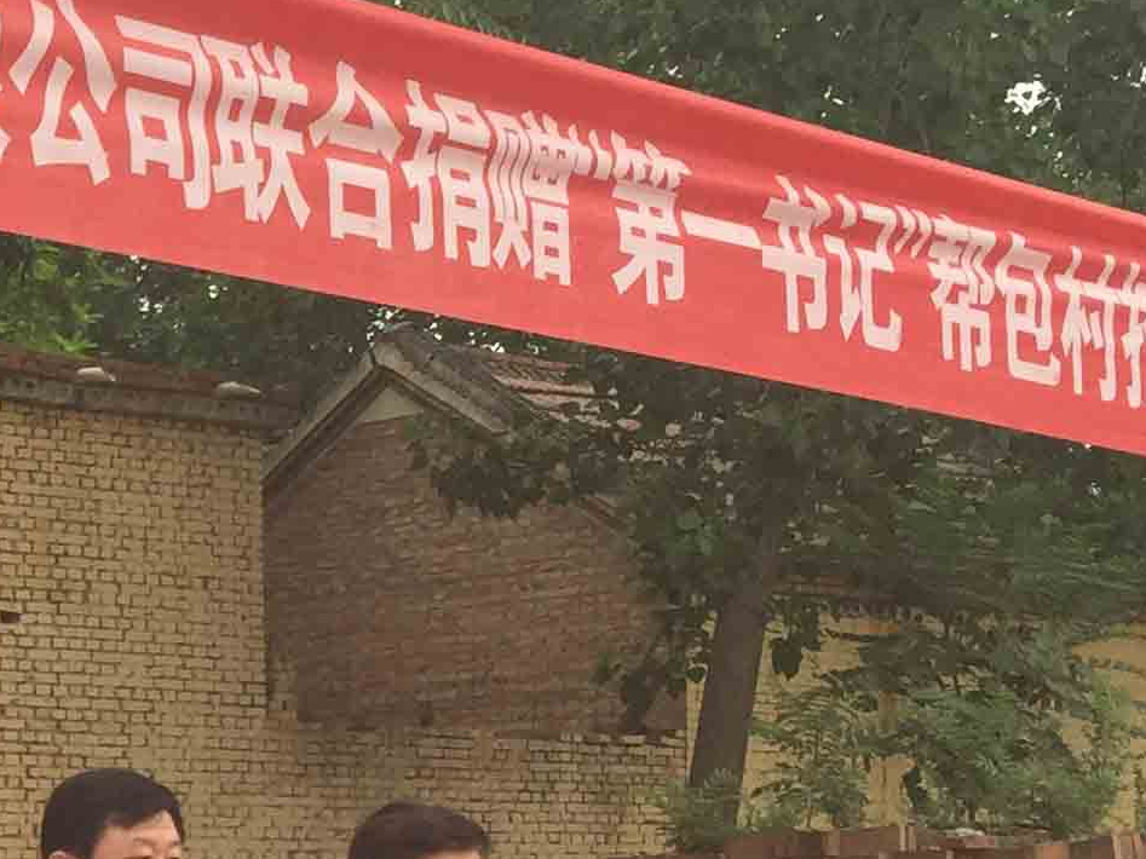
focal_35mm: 100
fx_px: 3310
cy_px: 952
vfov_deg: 14.4
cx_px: -496
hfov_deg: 17.9
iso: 32
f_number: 2.2
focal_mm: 4.15
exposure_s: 1/694
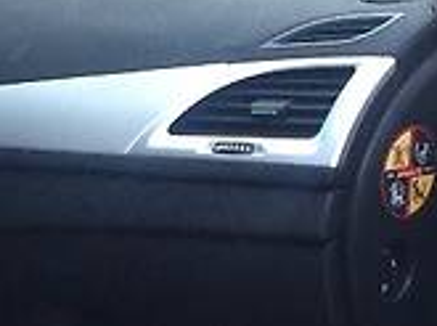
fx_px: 1776
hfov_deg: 14.0
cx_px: 252
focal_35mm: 141
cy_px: 525
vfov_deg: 10.1
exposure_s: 1/33
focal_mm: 4.2
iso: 200
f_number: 2.2
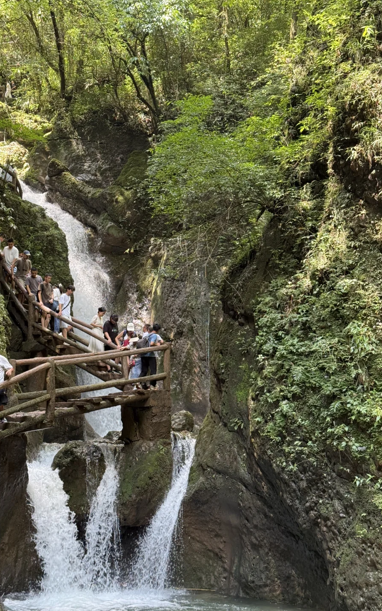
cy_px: 305
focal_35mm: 51
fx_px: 850
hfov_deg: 25.3
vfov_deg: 39.6
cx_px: 156
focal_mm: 6.76
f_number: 1.78
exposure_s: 1/68
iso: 100
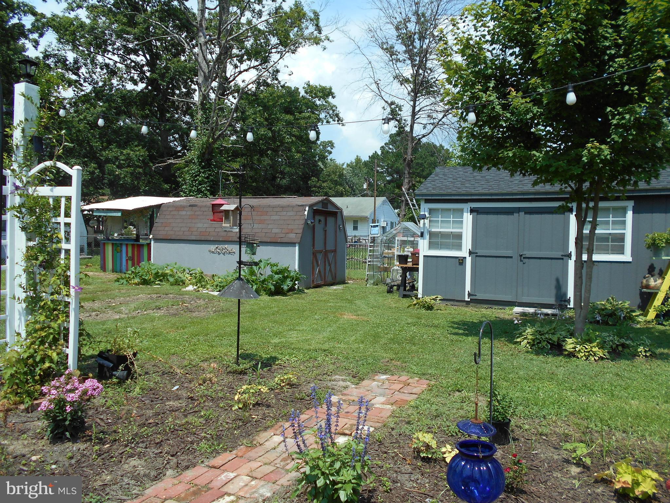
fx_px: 503
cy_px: 252
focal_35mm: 26
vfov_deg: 53.1
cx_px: 335
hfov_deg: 67.3
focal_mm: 4.6
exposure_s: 1/800
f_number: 3.2
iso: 80
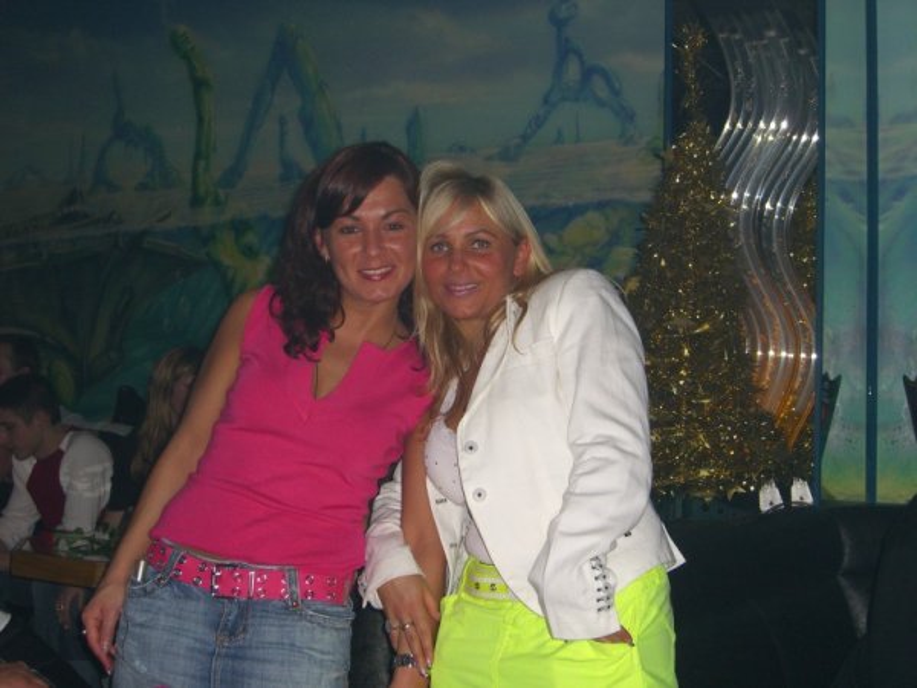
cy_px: 344
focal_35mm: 57
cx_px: 458
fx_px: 1510
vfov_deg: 25.7
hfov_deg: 33.8
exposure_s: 1/60
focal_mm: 11.8
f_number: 3.6
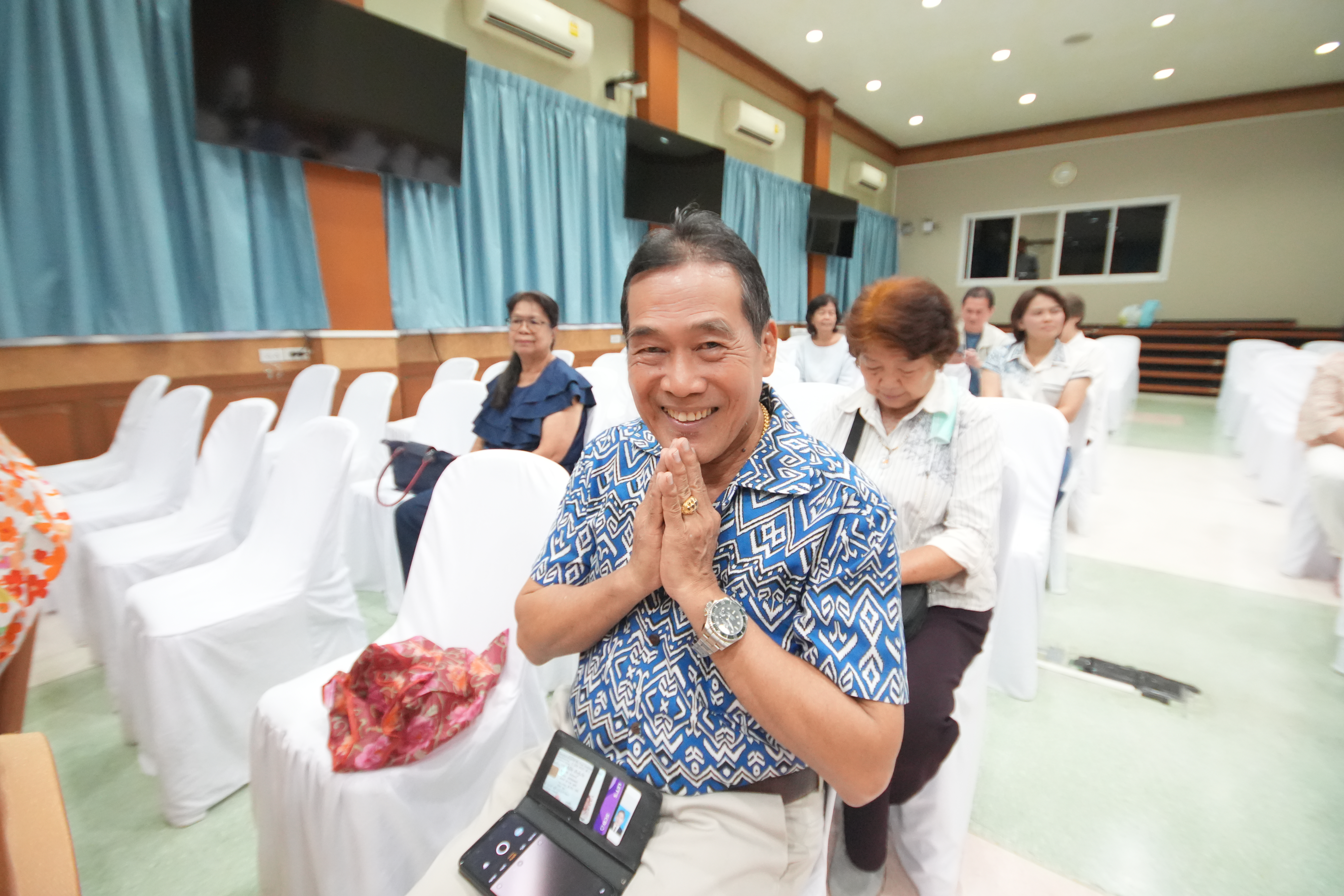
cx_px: 672
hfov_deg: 100.4
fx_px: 560
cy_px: 448
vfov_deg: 77.3
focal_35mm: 15
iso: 4000
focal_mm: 10
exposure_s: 1/100
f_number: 4
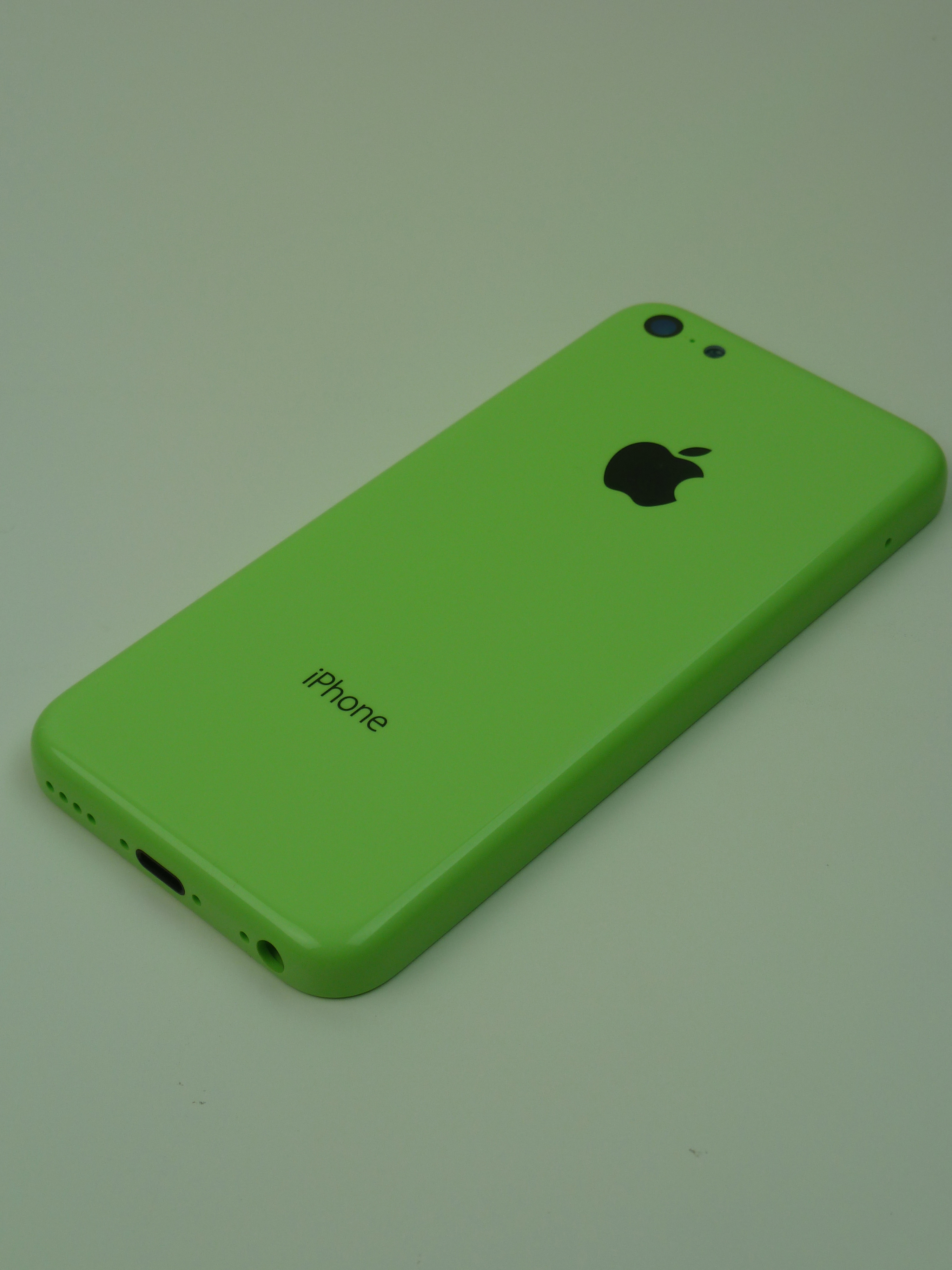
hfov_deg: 23.3
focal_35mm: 63
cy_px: 635
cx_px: 476
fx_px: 2310
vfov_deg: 30.7
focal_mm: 10.3
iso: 80
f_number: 4
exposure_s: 1/100
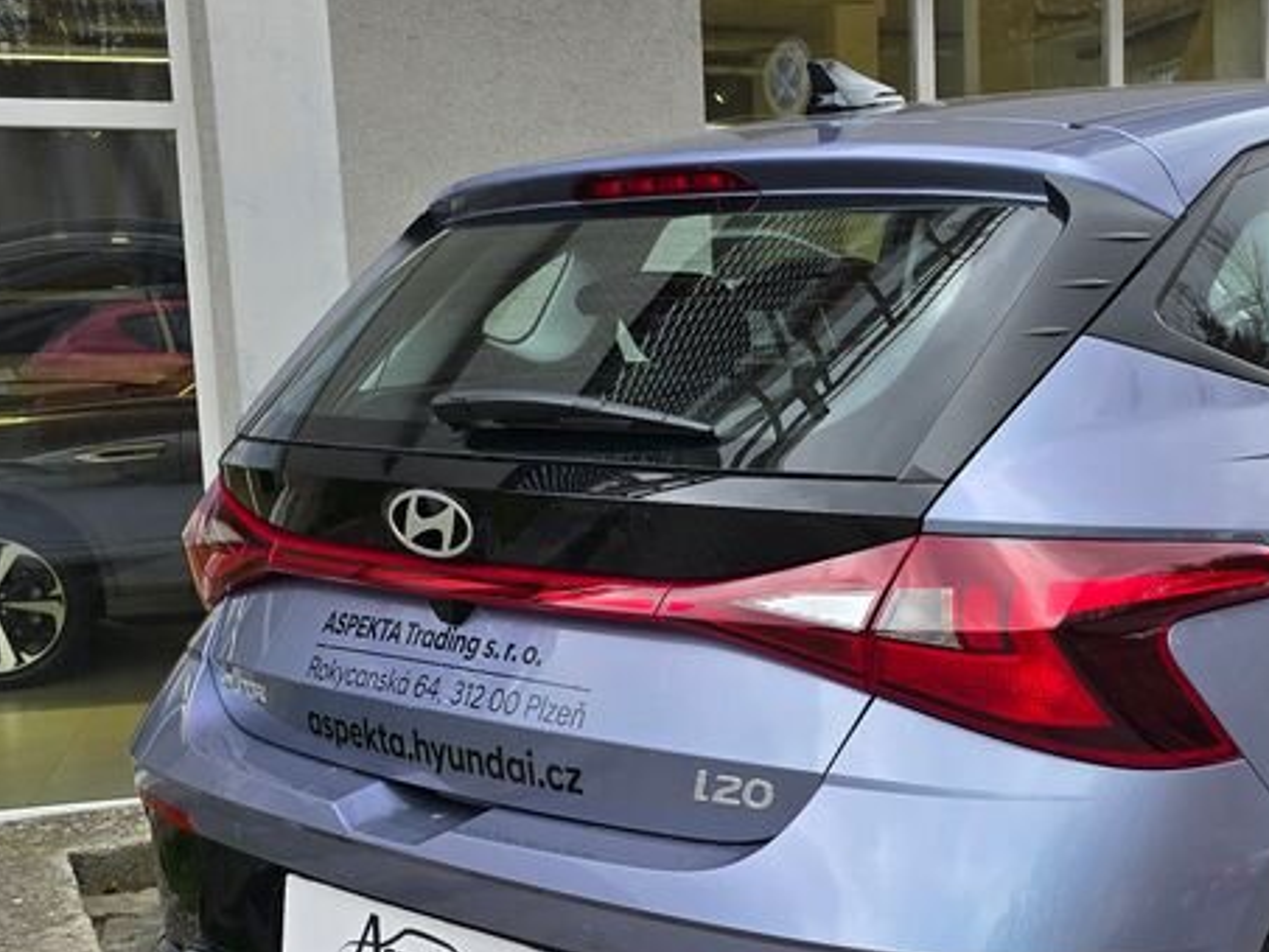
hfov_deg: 35.5
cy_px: 577
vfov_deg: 28.0
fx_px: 1907
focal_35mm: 52
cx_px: 1031
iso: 50
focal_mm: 6.3
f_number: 1.7
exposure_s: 1/180
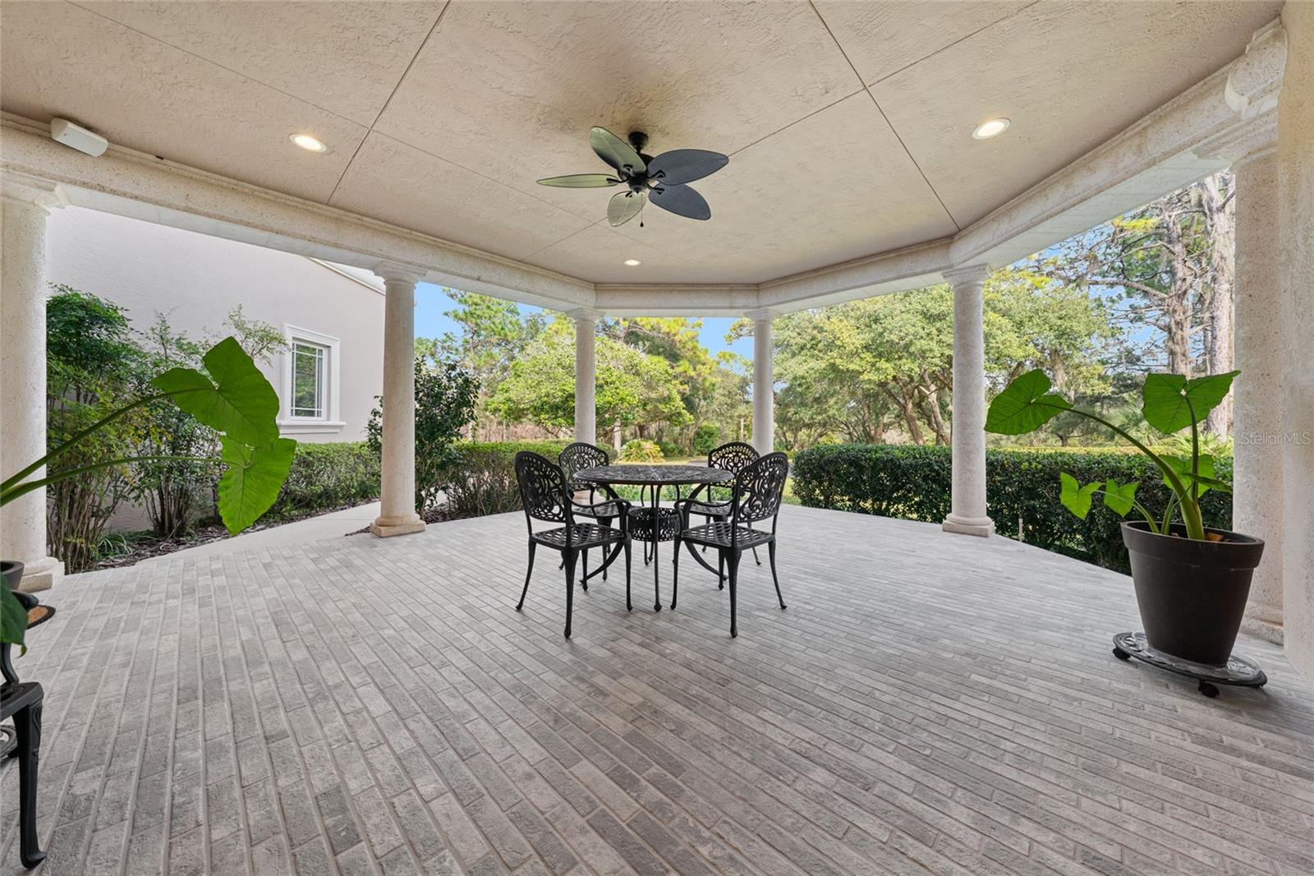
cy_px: 438
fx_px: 438
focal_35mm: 12
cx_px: 657
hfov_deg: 112.6
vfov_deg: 90.0
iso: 160
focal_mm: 12
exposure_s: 1/8
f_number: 7.1
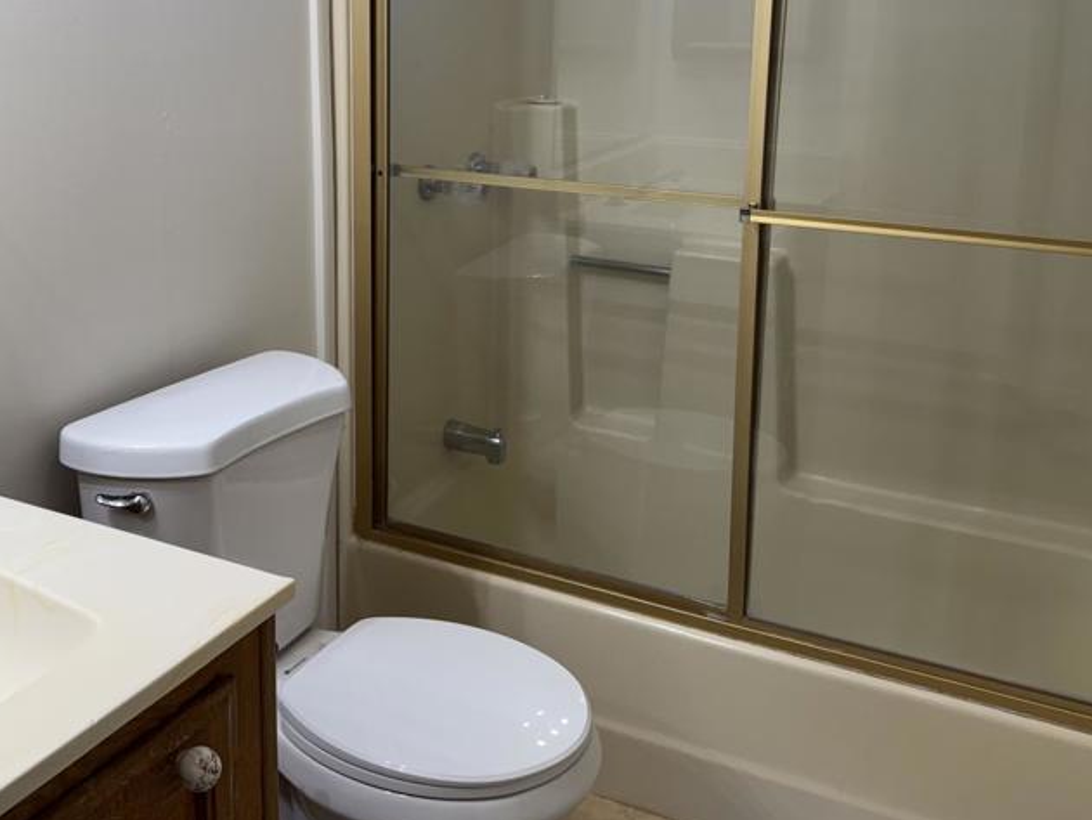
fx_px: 1231
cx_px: 430
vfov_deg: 36.1
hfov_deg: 47.5
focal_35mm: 39
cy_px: 220
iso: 100
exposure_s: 1/120
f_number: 1.78
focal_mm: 6.76
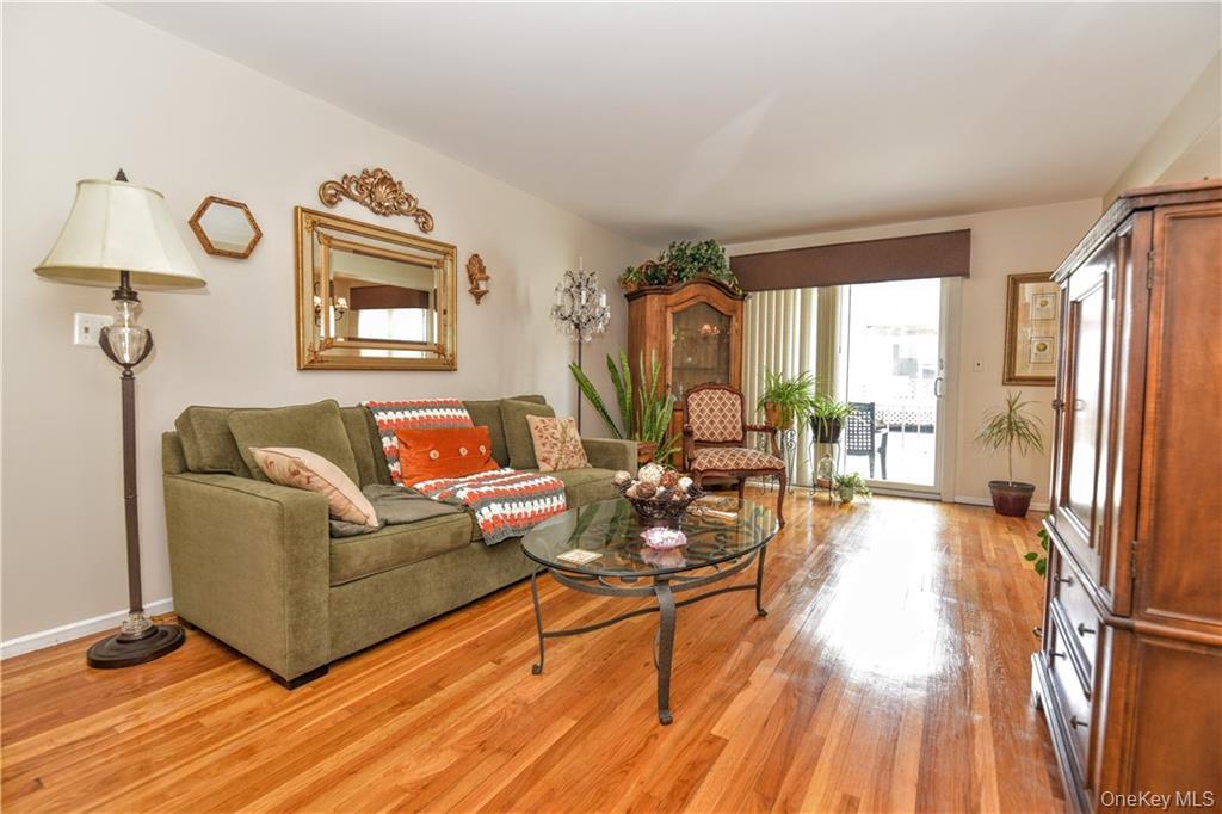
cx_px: 611
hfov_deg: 73.8
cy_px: 407
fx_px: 814
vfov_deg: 53.1
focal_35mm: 24
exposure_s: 1/60
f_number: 4
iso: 800
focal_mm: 24
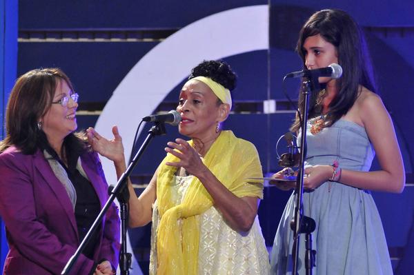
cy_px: 138
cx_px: 207
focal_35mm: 232
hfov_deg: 8.9
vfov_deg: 5.9
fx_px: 2671
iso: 2000
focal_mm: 155
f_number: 2.8
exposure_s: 1/160
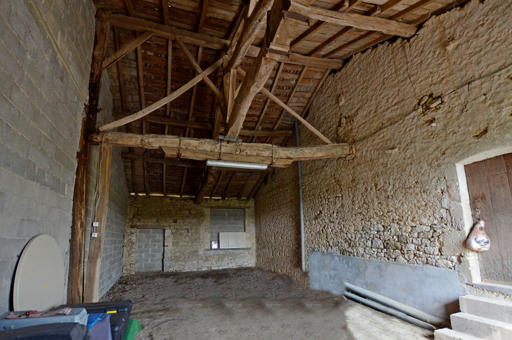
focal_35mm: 17
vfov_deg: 70.1
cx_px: 246
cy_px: 190
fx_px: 242
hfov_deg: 93.3
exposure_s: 1/80
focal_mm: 10
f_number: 4.5
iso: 400
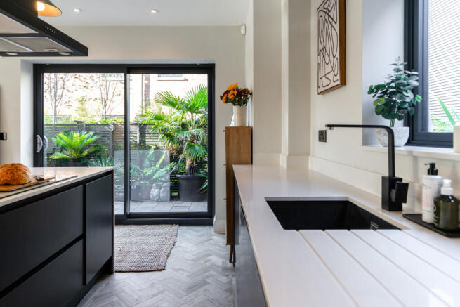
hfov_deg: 78.6
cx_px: 230
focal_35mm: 22
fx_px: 281
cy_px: 154
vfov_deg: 57.3
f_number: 4.5
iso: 320
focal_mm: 22
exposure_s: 1/20
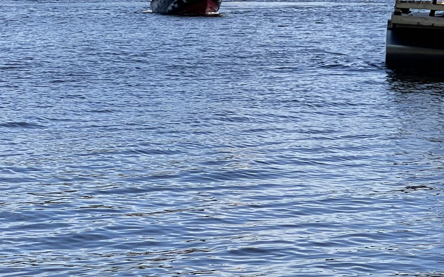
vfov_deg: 8.1
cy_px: -59
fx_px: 1948
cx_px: 443
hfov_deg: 12.8
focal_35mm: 161
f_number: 2.2
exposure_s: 1/1468
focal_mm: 7.5
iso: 20
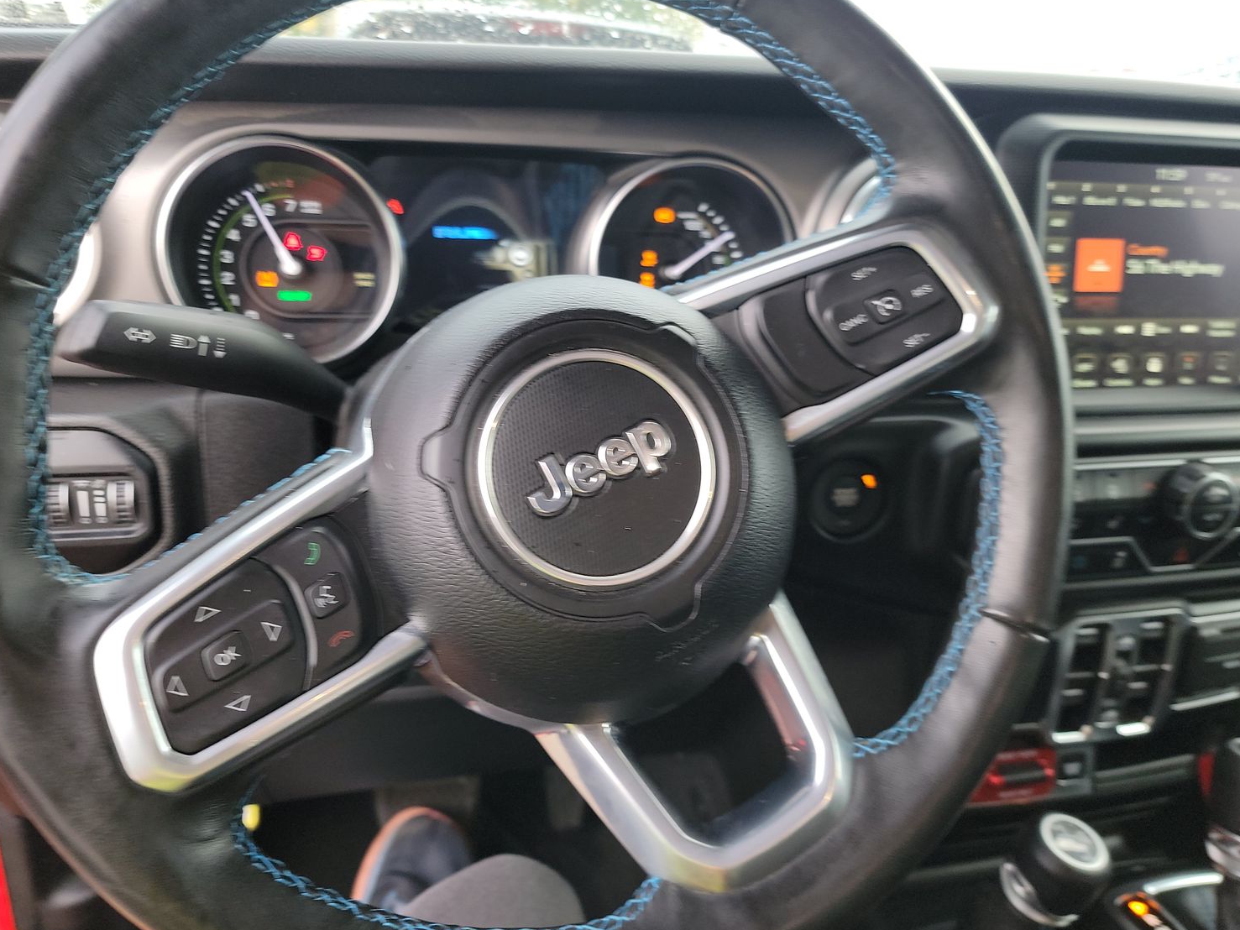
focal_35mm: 26
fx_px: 931
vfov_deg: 53.1
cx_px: 626
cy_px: 446
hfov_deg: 67.3
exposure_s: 1/59
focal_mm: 6.7
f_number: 1.8
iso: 223
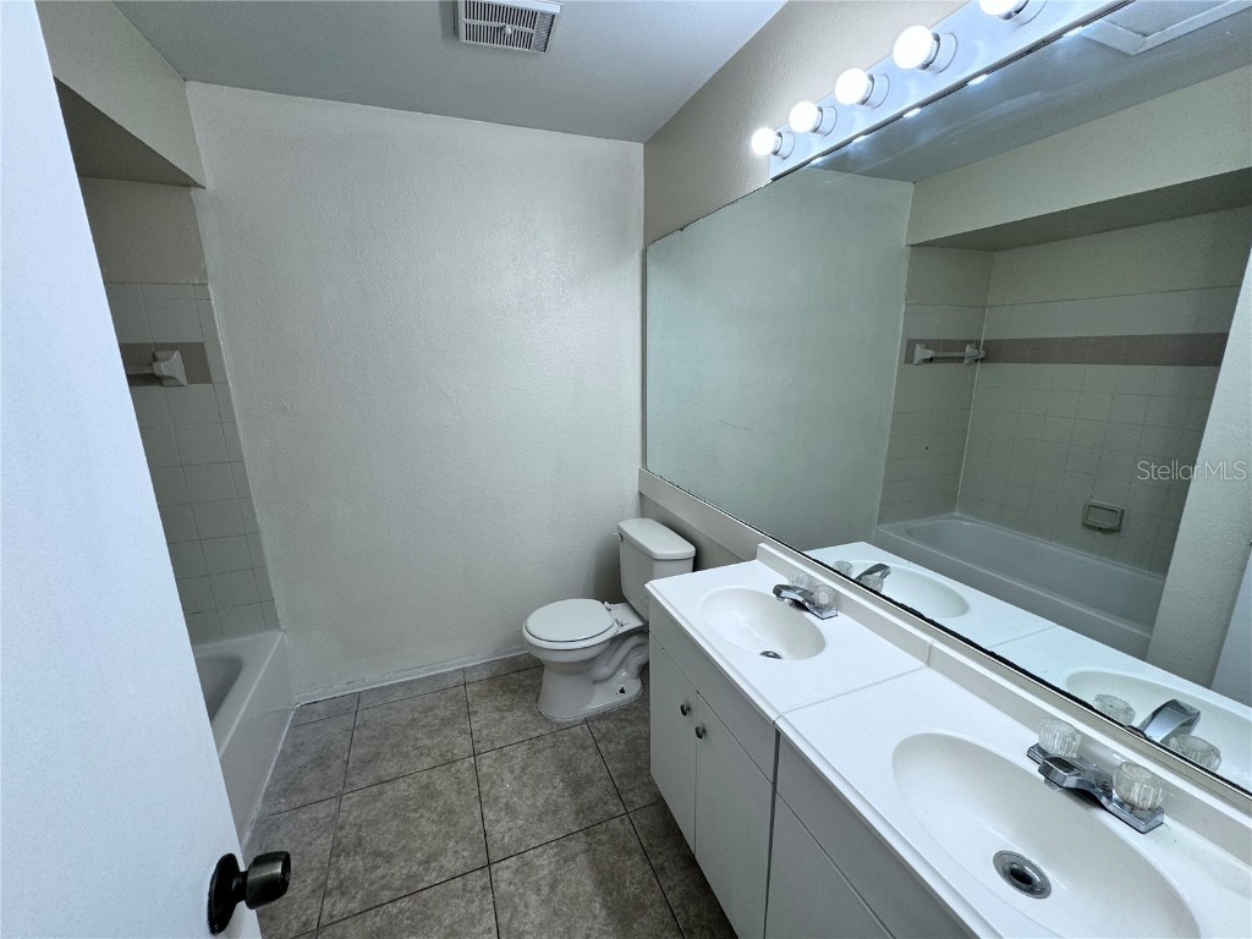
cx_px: 626
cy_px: 470
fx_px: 506
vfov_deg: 85.7
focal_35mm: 14
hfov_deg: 102.1
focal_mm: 2.22
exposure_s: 1/120
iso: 64
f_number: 2.2
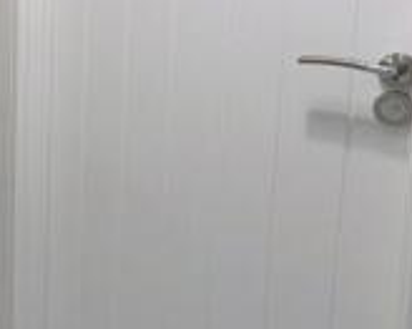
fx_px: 548
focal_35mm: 45
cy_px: 39
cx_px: -55
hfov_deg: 34.7
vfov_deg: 31.9
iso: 63
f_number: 2.2
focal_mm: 1.95
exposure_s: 1/23.8
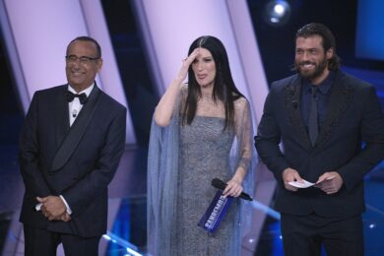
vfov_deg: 3.4
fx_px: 4266
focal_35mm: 400
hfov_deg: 5.2
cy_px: 128
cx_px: 192
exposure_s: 1/640
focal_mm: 400
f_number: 3.2
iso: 4000
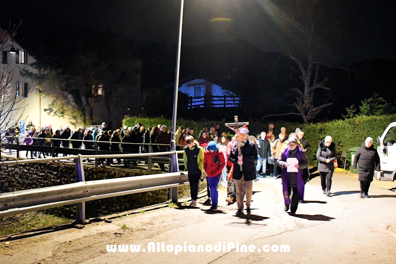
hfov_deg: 48.5
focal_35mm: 40
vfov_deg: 33.4
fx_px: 440
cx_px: 198
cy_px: 132
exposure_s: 1/15
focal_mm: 27
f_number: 4
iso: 12800
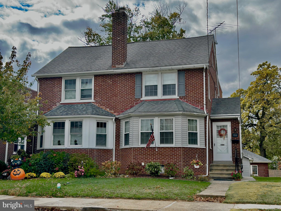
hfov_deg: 39.7
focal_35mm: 48
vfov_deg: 30.3
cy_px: 106
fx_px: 390
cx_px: 140
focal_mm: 6.86
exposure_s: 1/2976
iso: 80
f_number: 1.78
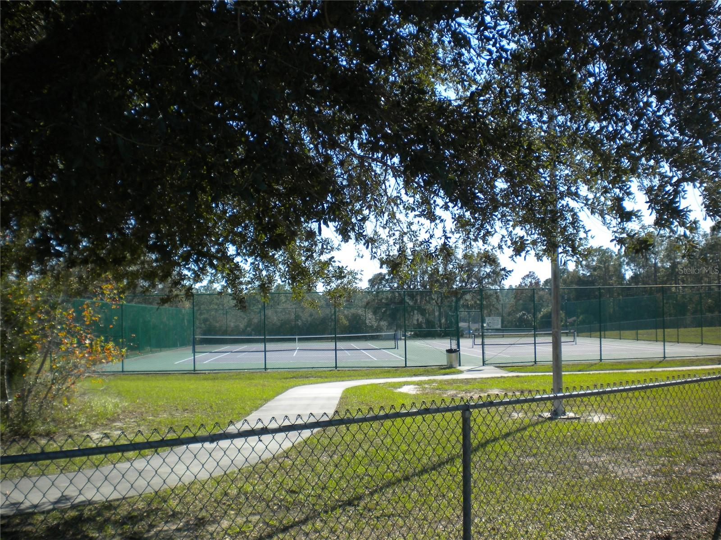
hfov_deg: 52.6
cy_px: 270
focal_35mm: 35
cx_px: 360
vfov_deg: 40.7
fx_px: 729
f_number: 4.6
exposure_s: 1/416
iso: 80
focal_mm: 6.3
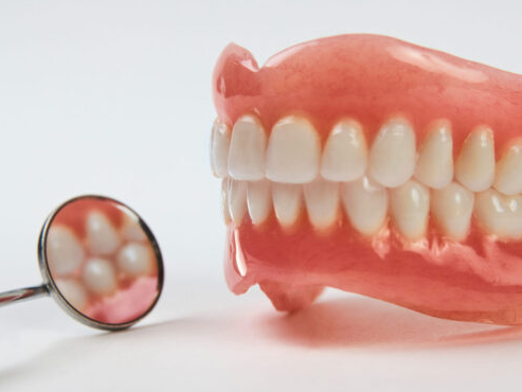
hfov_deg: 15.0
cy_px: 197
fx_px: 1976
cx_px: 286
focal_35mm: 131
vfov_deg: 11.3
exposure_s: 1/100
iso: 100
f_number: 7.1
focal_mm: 70
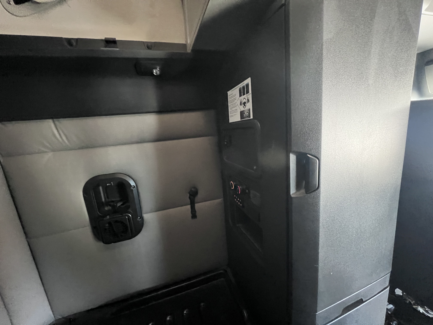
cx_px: 216
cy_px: 162
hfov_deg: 106.2
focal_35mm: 13
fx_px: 163
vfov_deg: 89.9
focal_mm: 1.57
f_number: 1.8
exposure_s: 1/30
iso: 1600
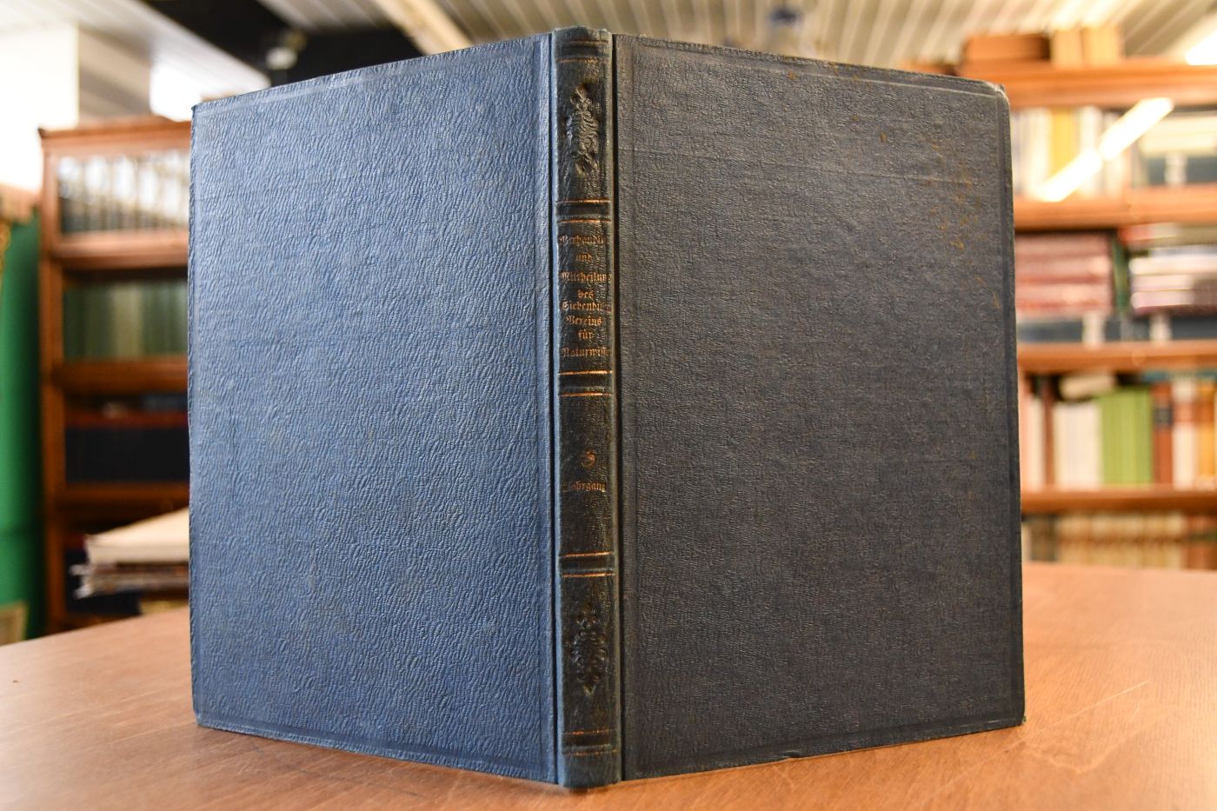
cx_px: 608
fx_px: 1014
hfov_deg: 61.9
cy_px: 406
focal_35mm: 30
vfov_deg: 43.6
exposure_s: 1/125
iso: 2200
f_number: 3.5
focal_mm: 20
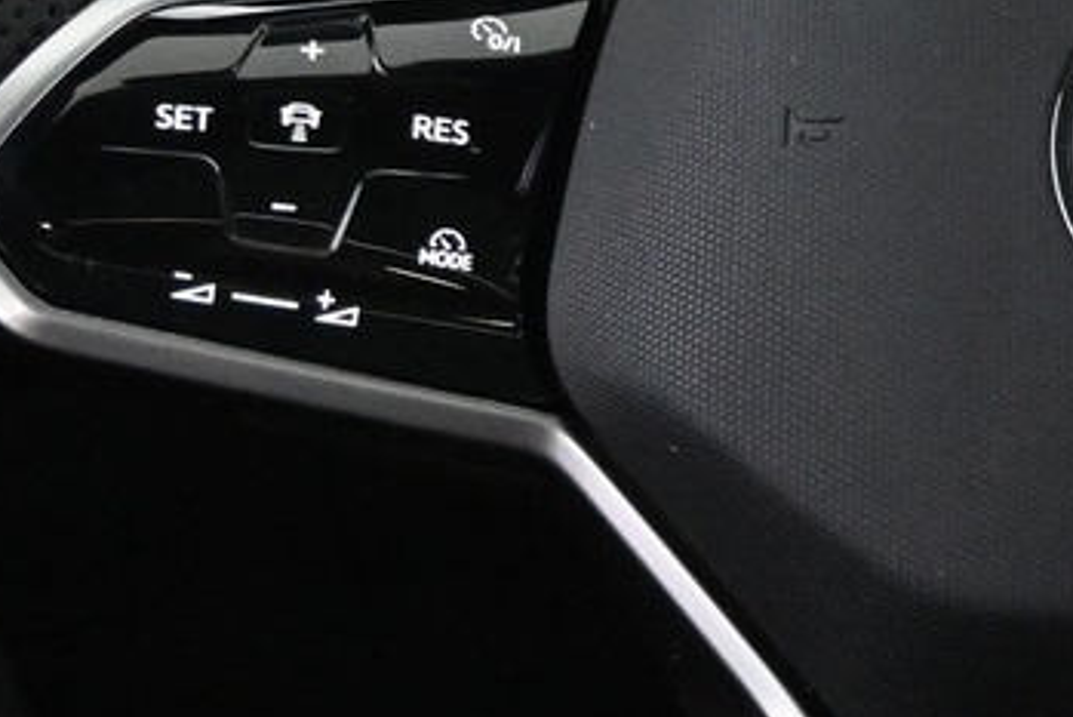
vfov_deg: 8.8
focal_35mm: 156
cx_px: 1264
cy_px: 154
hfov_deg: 12.8
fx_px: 4666
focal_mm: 22.5
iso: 5600
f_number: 4
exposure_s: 1/40
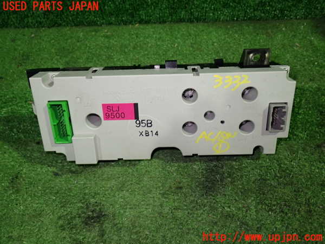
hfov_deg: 60.0
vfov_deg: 46.8
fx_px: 282
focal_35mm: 30
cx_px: 162
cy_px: 122
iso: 250
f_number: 2.3
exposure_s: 1/30
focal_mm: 5.4
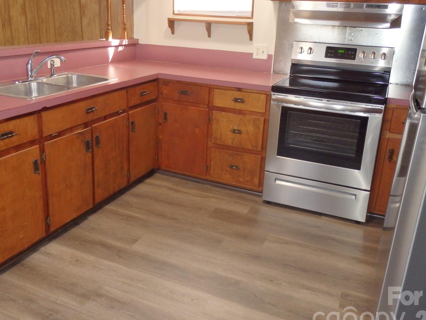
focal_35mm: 32
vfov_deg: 44.0
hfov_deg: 56.8
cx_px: 200
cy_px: 134
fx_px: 394
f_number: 3
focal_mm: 4.5
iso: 400
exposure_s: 1/30
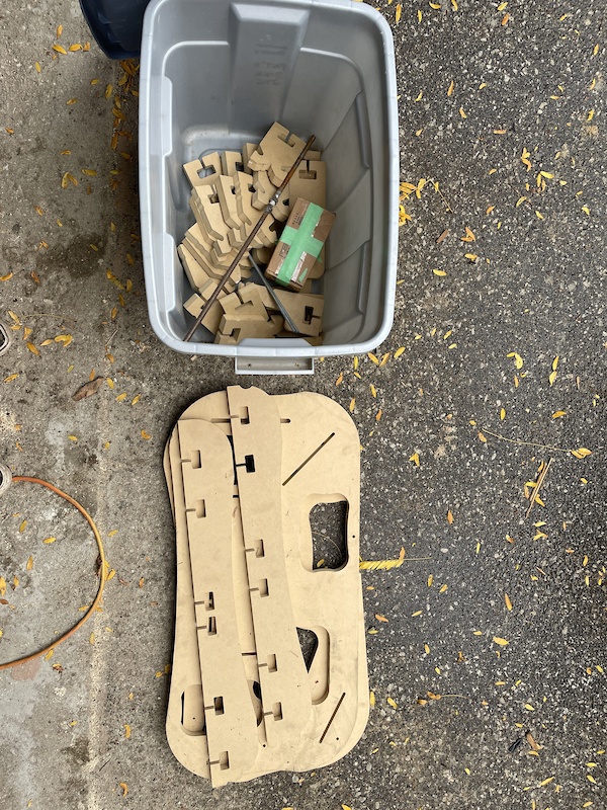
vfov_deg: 67.3
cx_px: 304
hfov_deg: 53.1
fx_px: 608
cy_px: 405
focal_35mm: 26
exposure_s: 1/121
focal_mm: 4.2
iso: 50
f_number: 1.6
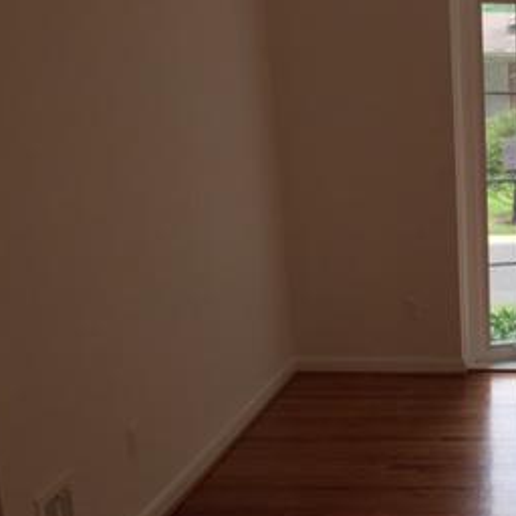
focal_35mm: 64
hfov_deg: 24.3
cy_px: 385
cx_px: 623
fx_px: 1079
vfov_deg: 26.6
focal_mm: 4.15
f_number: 2.2
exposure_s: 1/120
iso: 32
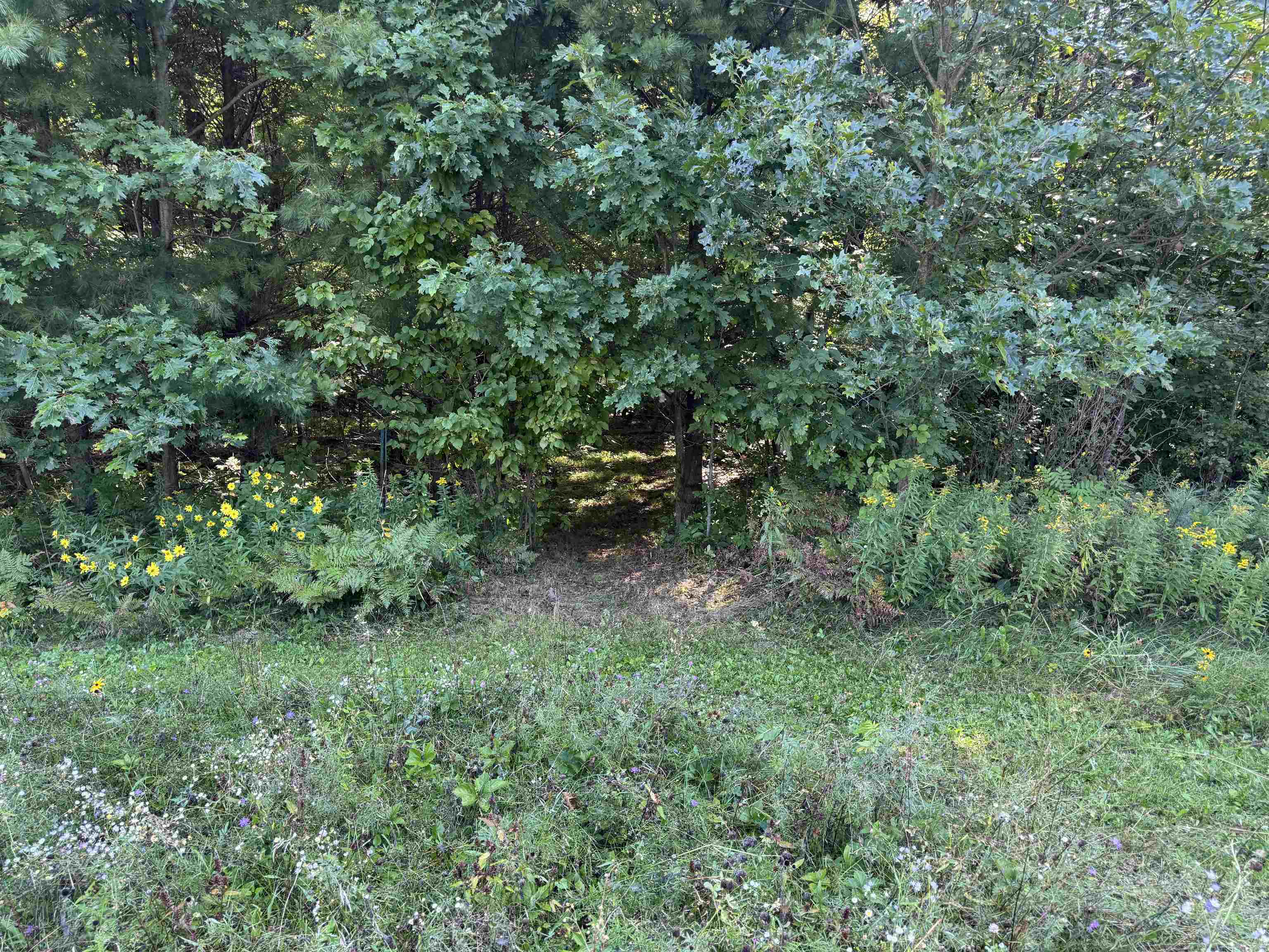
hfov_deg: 71.6
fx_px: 880
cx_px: 634
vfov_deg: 56.8
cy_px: 476
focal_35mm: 24
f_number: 1.78
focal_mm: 6.76
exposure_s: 1/121
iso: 100
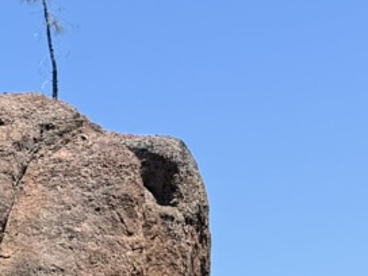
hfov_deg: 9.4
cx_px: -605
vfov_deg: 8.2
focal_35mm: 181
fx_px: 1924
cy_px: 164
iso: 80
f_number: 1.78
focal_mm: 6.76
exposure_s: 1/2611
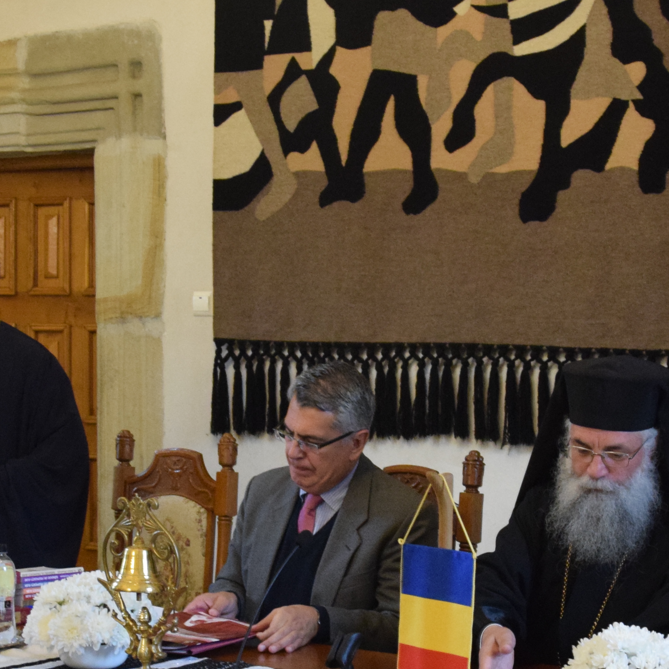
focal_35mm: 90
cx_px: 437
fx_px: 1968
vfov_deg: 19.2
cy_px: 508
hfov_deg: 19.2
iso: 2500
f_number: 3.8
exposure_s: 1/60
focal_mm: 22
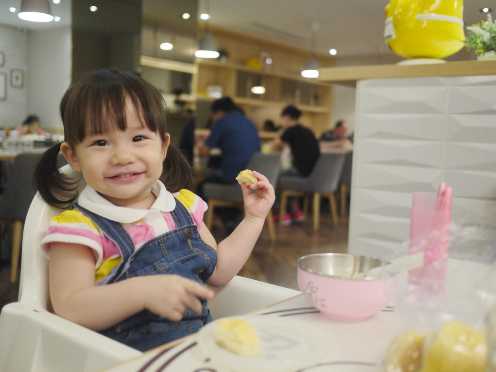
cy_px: 186
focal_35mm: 40
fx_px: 573
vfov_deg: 36.0
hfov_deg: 46.8
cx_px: 248
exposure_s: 1/125
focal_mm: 20
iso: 800
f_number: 1.7
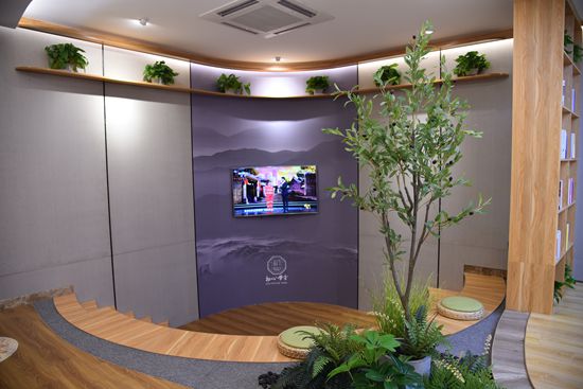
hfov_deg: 73.7
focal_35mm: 24
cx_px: 292
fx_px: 389
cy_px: 194
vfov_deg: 53.2
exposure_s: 1/60
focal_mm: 24
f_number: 4
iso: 640
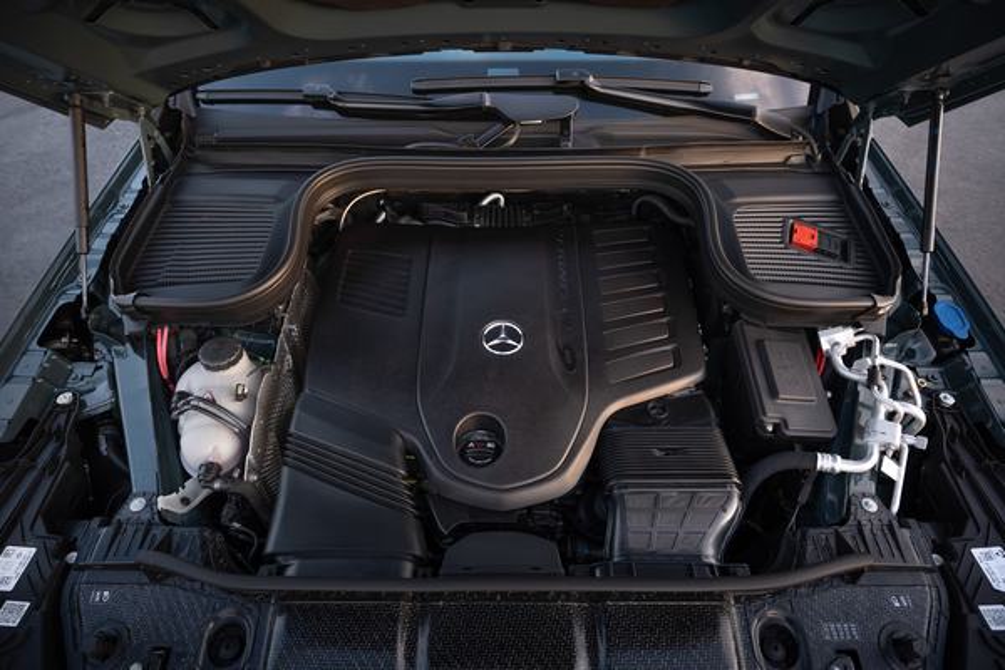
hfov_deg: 81.2
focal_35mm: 21
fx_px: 586
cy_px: 335
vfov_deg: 59.5
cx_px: 502
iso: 250
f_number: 4.5
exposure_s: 1/40
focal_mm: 21
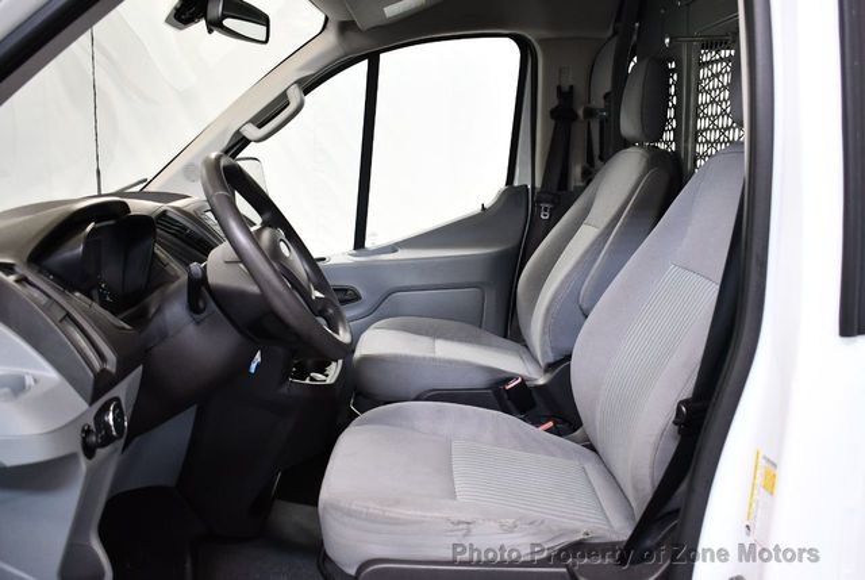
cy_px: 290
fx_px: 866
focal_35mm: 36
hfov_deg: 53.1
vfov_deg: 37.0
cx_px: 432
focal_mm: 18
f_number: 3.5
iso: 1400
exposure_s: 1/125
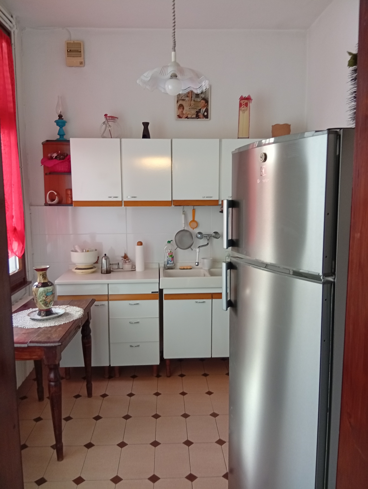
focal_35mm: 27
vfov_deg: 65.2
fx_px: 382
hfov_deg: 51.5
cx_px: 184
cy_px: 244
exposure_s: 1/33.3
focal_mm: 3.84
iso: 209
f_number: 1.8
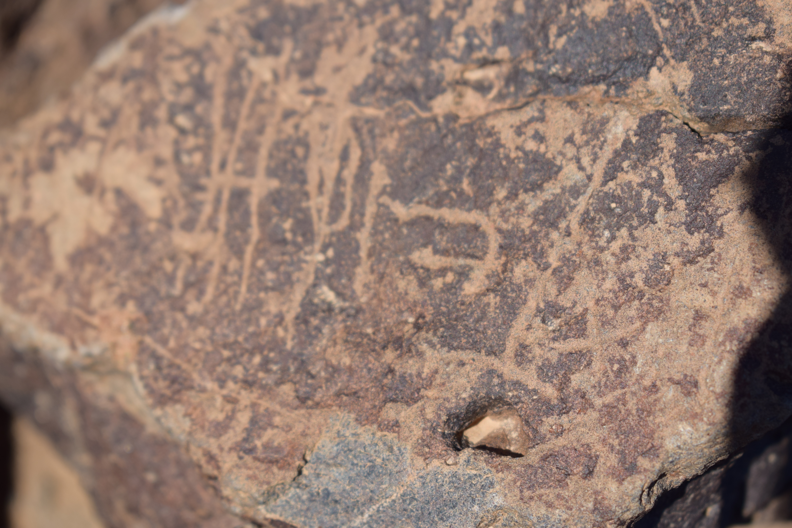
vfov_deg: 16.6
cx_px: 396
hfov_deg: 24.6
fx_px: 1815
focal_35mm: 82
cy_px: 264
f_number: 5.6
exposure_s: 1/1000
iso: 200
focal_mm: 55
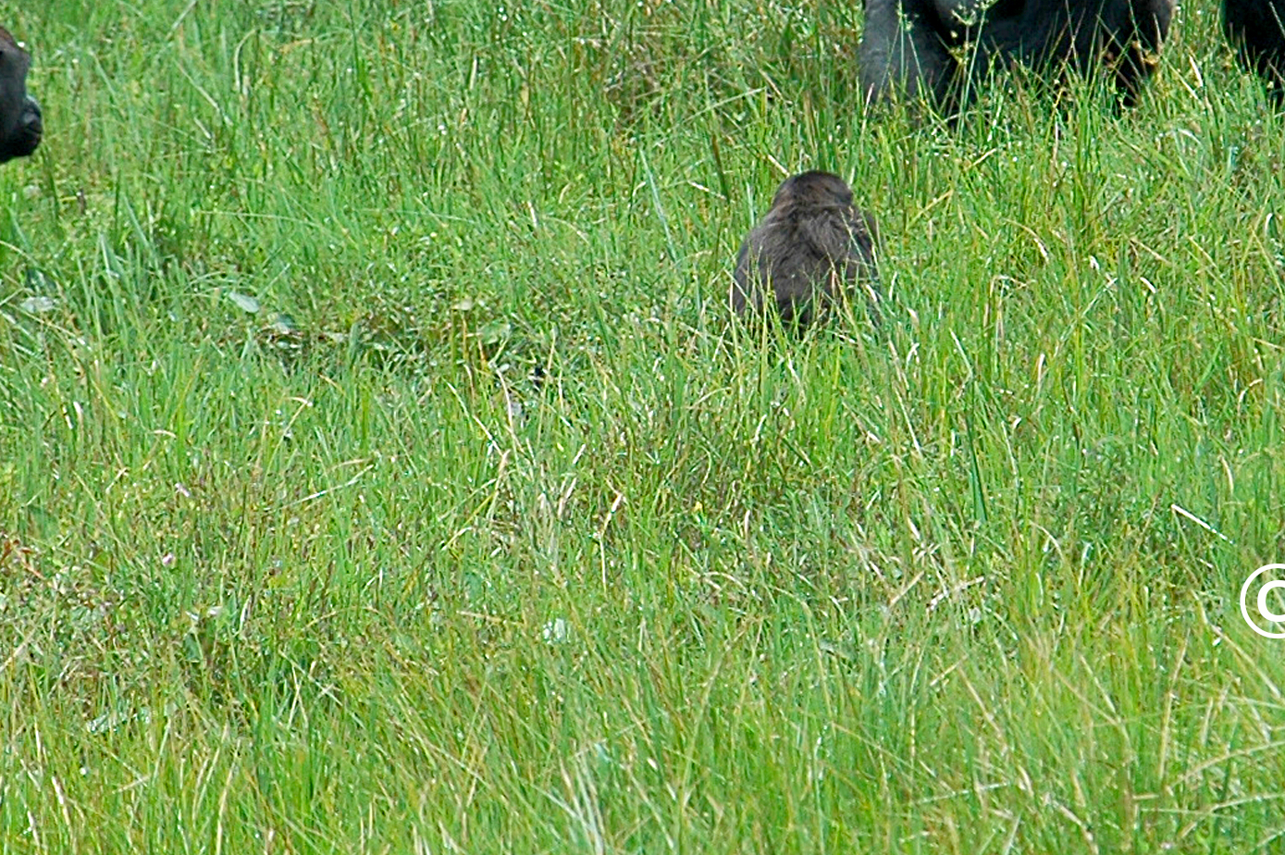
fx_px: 46333
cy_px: -27
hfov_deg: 1.6
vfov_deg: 1.1
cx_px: 863
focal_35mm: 1299
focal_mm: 400
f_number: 10
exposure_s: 1/400
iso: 320
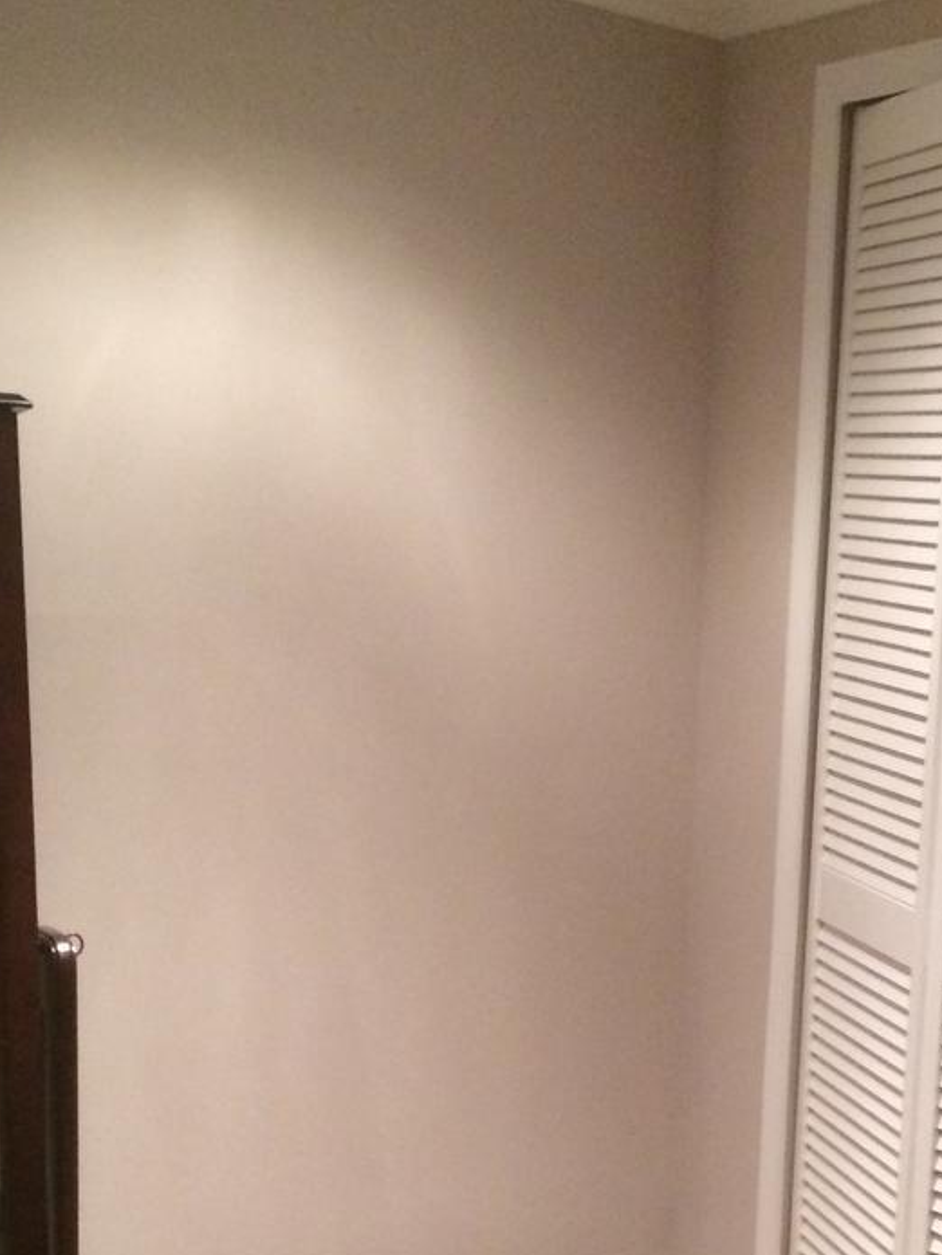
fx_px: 2322
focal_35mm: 64
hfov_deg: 22.3
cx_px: 866
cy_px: 921
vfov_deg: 29.8
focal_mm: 4.15
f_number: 2.2
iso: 320
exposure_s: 1/15
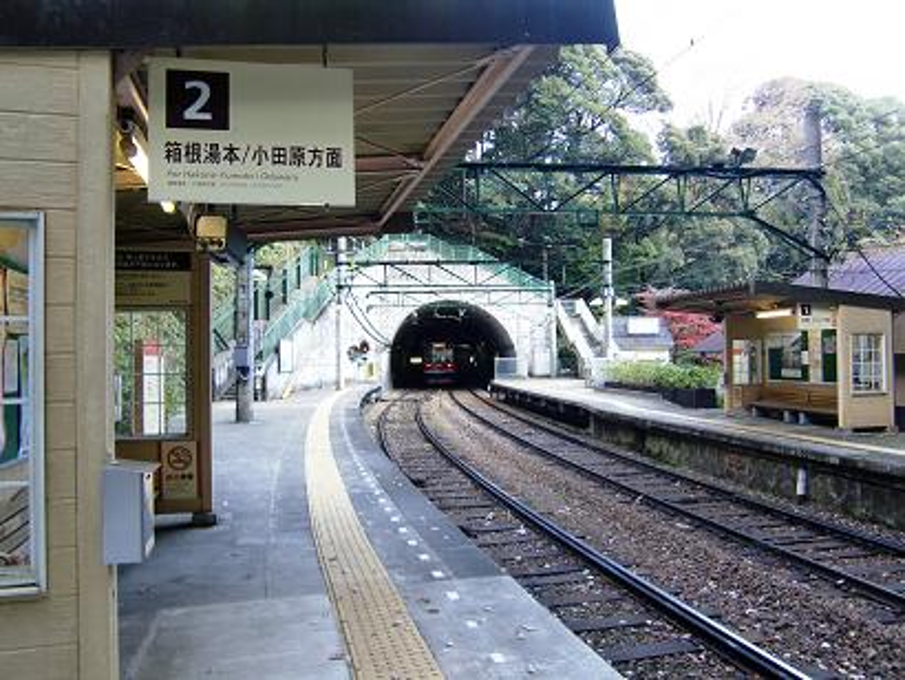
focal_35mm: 28
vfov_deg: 49.8
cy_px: 340
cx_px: 452
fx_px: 732
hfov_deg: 63.4
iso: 160
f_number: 2.6
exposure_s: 1/60
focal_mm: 4.9
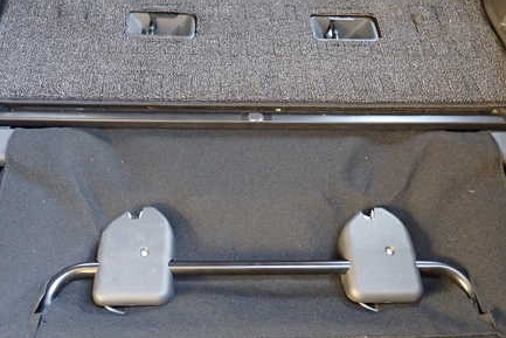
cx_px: 248
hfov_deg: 53.1
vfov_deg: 36.9
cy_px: 182
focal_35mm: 36
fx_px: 506
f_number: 2
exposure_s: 1/30
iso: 640
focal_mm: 4.5
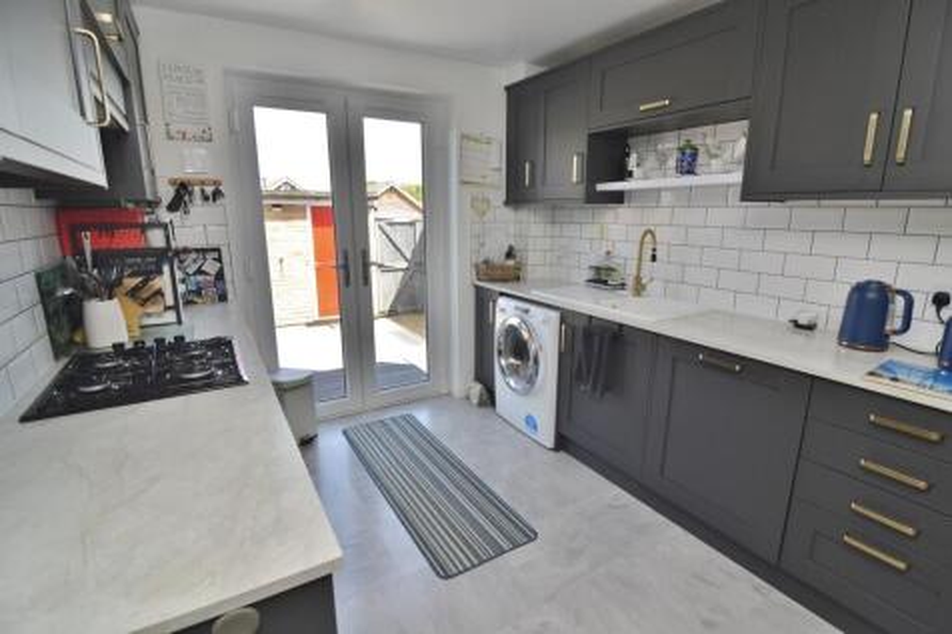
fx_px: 436
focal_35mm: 16
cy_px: 317
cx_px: 476
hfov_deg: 95.0
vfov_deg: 72.0
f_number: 5
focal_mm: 11
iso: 200
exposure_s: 1/100
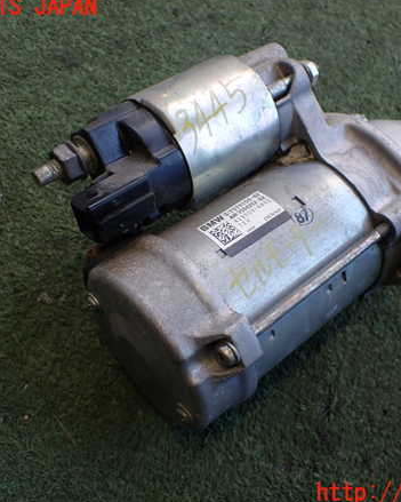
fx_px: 594
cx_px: 232
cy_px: 250
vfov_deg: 45.8
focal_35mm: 40
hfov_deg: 37.2
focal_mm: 5.4
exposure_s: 1/125
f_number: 2.3
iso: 125
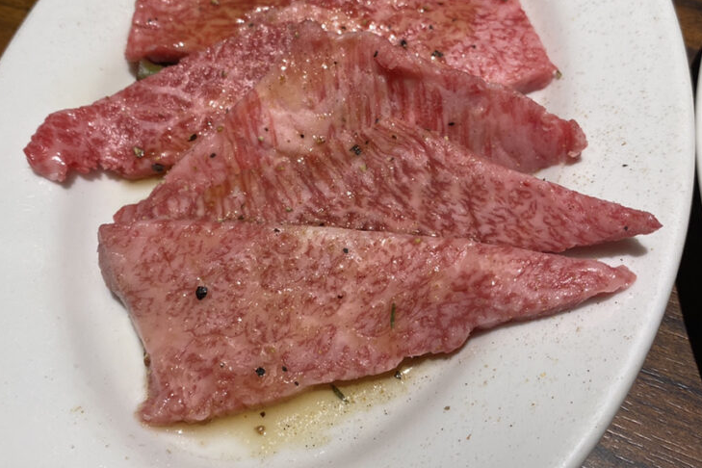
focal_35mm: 38
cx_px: 335
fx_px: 741
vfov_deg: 35.0
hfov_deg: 50.7
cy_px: 214
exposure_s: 1/120
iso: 80
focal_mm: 4.25
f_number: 1.8
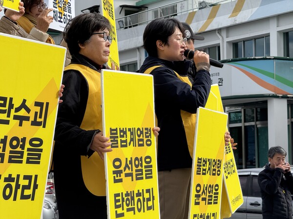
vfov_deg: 12.3
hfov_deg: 16.4
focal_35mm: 120
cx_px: 146
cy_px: 110
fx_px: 1016
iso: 64
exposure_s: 1/938
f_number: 2.8
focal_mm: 15.66
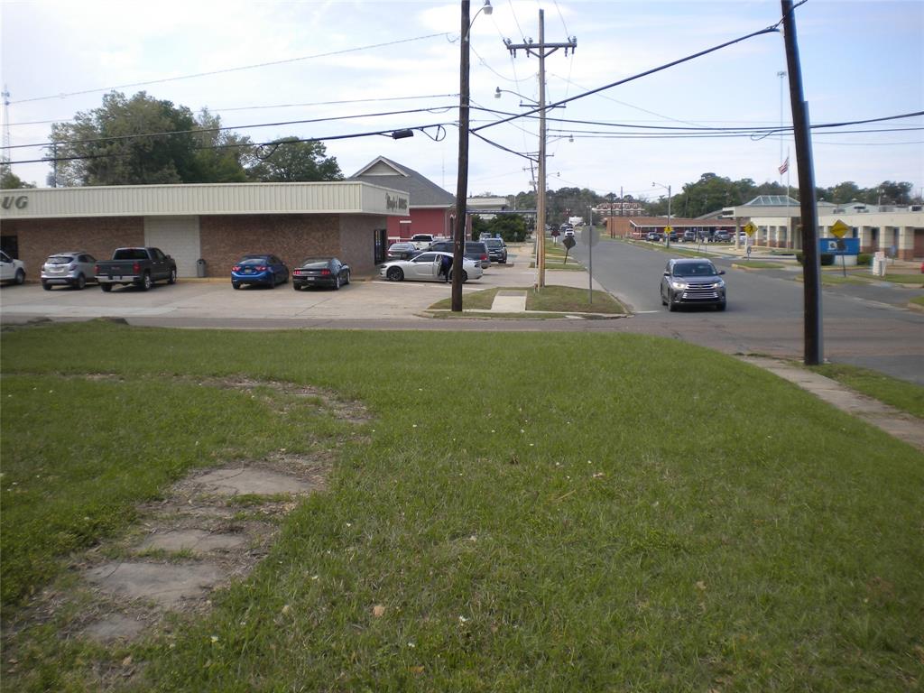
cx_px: 462
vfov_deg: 40.7
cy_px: 346
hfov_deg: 52.6
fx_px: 934
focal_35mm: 35
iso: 80
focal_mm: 6.3
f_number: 4.6
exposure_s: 1/324
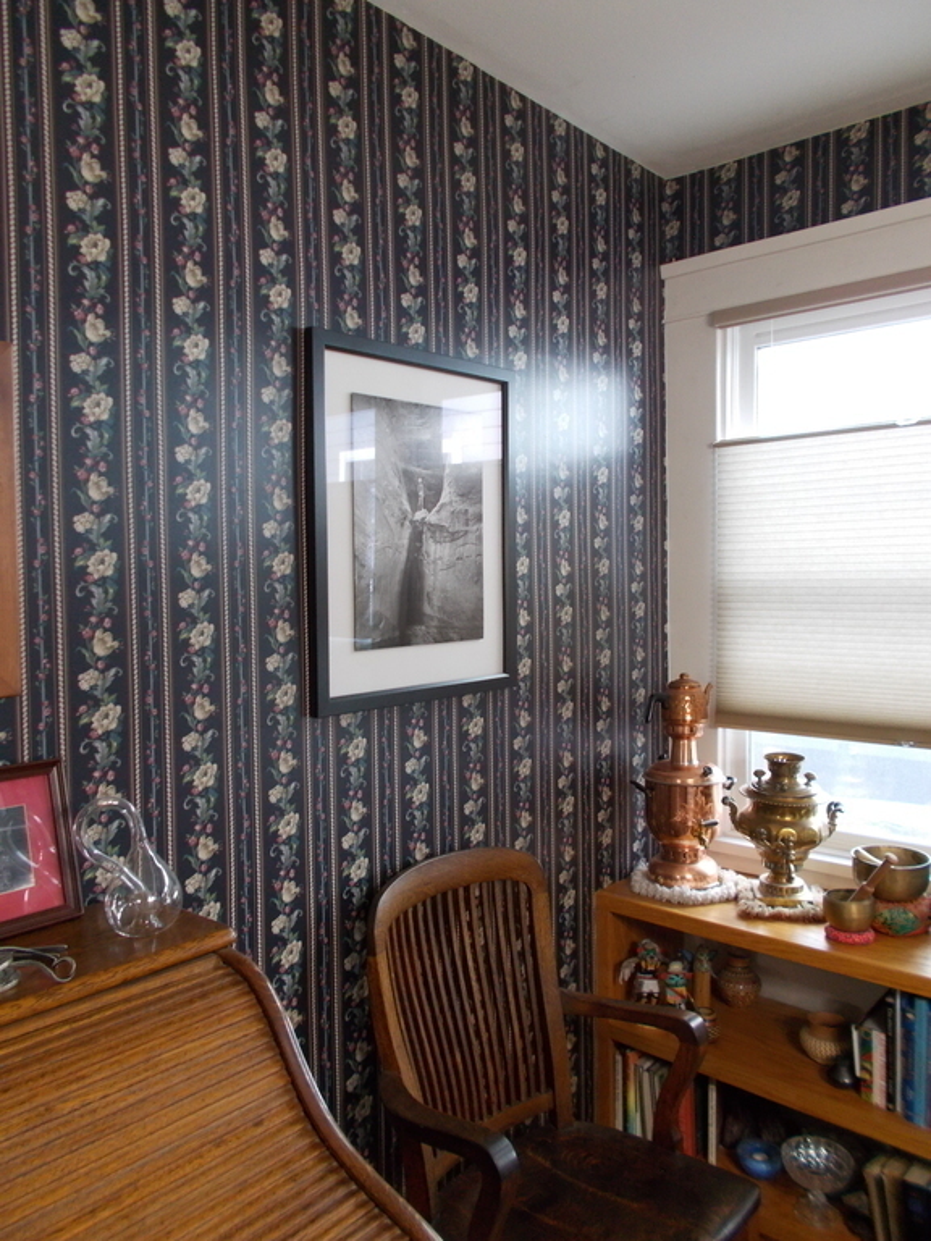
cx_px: 466
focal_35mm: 26
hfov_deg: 53.1
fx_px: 932
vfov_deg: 67.3
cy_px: 620
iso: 200
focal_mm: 4.6
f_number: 3.2
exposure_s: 1/15
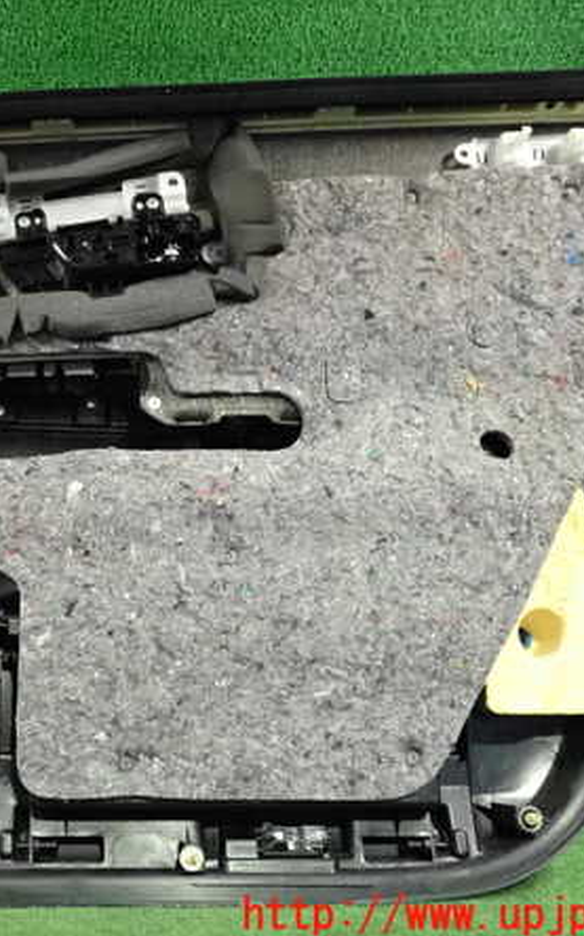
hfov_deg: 28.9
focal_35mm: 43
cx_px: 86
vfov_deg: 46.2
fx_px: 1096
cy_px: 468
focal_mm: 5.4
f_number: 2.3
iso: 2000
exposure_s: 1/125
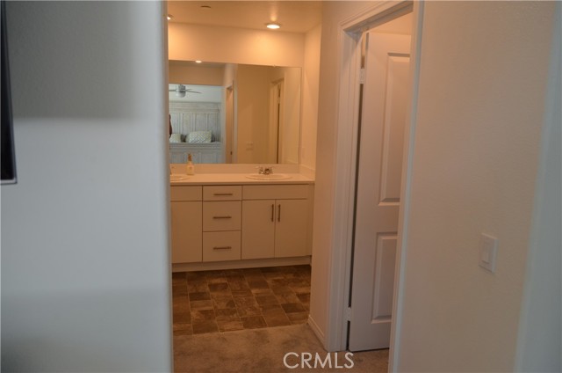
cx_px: 281
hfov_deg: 67.5
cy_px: 186
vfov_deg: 47.7
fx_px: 421
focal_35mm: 27
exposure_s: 1/100
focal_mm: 18
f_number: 5
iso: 400
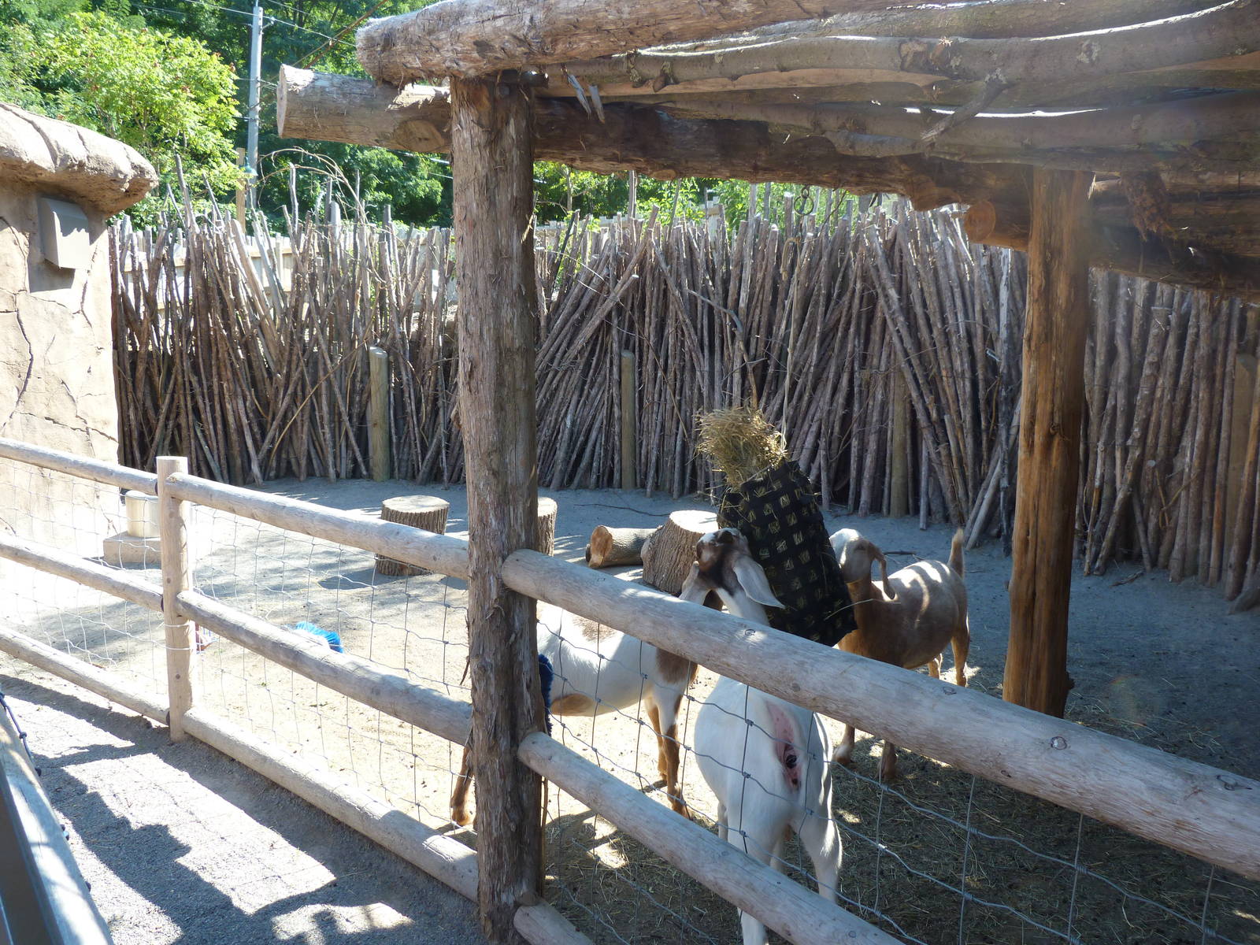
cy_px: 472
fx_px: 910
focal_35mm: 25
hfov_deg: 69.4
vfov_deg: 54.9
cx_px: 630
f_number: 4
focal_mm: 4.5
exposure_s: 1/100
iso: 80
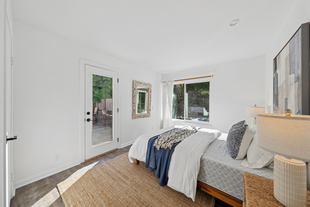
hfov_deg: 112.6
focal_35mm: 12
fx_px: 103
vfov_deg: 90.0
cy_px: 104
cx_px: 155
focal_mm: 12
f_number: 3.5
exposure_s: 1/1600
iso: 800
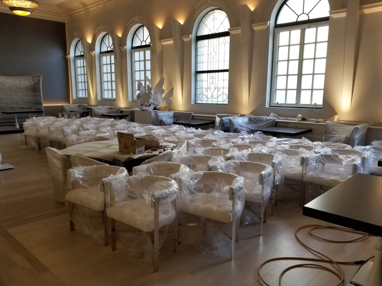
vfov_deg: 51.3
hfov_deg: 65.3
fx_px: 298
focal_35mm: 27
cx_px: 188
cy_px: 147
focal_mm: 4.3
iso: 100
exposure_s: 1/60
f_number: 1.7
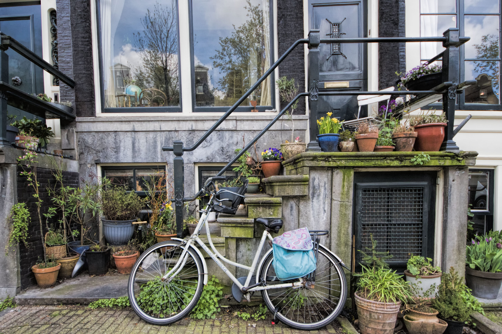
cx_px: 251
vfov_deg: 69.7
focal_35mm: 17
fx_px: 241
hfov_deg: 92.4
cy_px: 167
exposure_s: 1/1600
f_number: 4.8
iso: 1000
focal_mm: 11.5
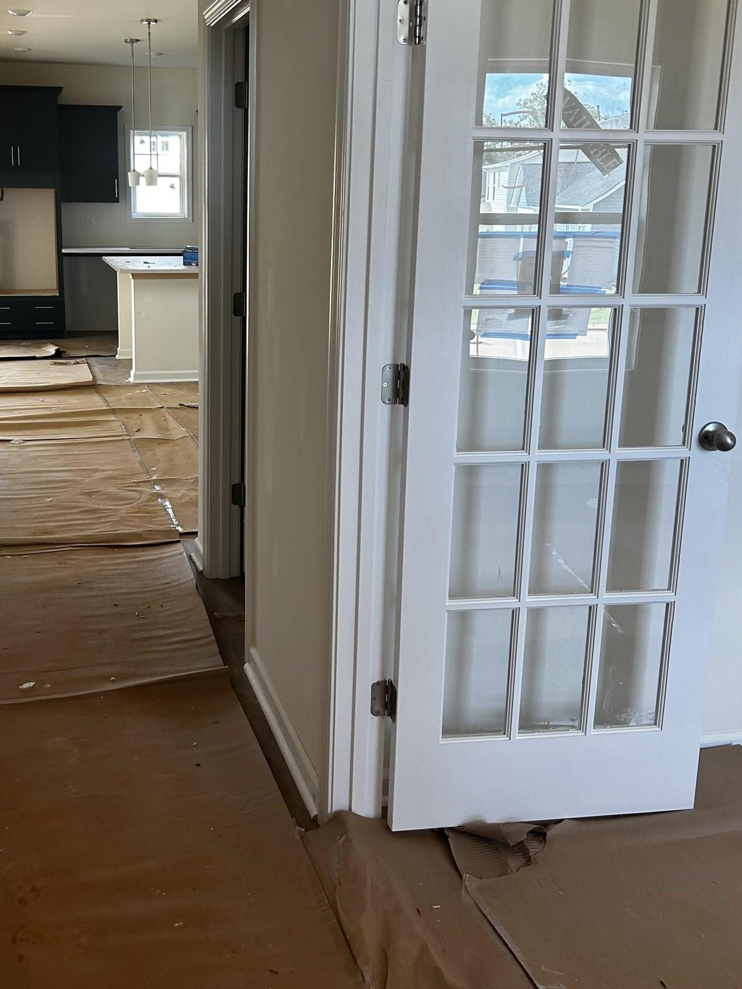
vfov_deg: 51.1
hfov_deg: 39.1
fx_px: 1029
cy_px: 411
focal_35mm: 36
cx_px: 235
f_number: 1.5
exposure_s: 1/121
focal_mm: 5.7
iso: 100
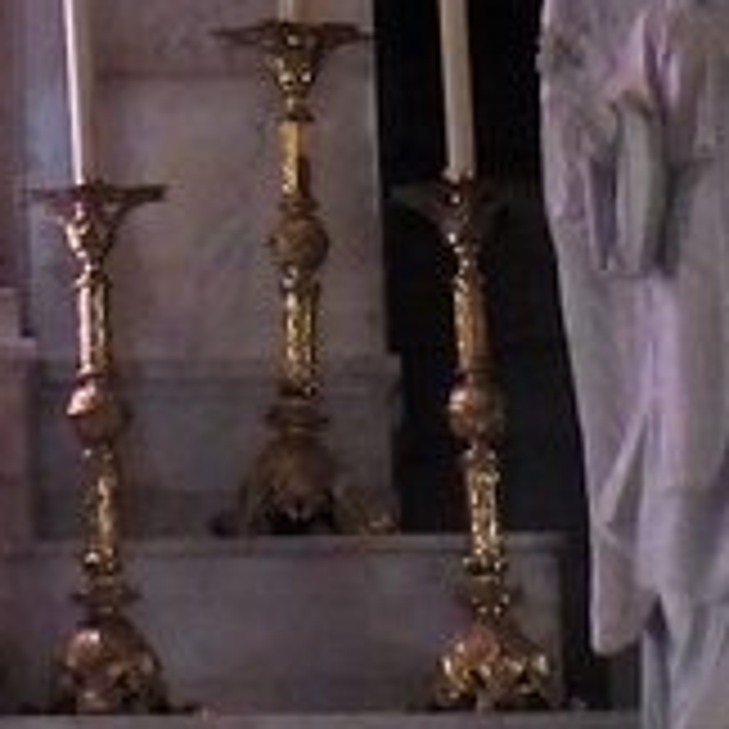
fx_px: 5837
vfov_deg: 6.8
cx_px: -248
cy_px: -954
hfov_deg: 7.1
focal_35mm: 245
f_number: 3.2
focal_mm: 6.2
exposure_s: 1/30
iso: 400
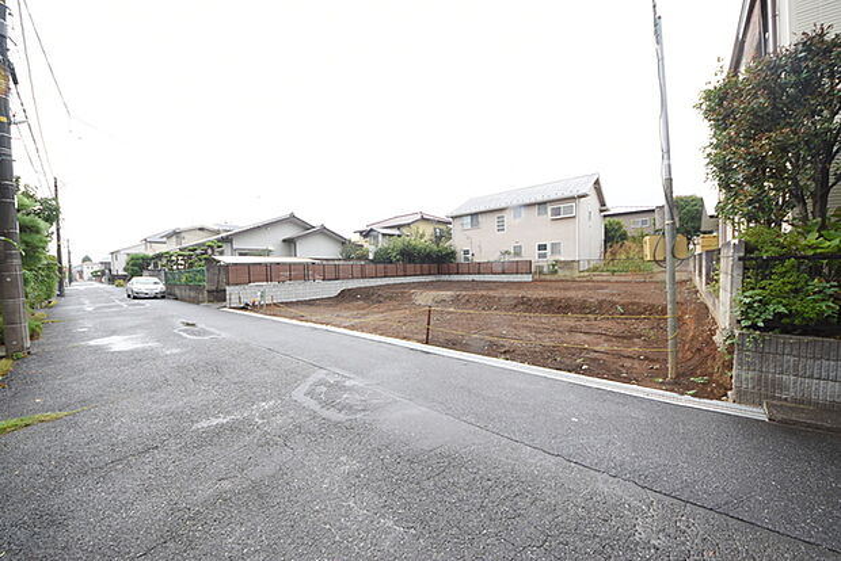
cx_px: 420
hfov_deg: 112.6
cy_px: 280
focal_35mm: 12
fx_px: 280
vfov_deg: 90.1
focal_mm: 8
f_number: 6.3
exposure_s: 1/160
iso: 400
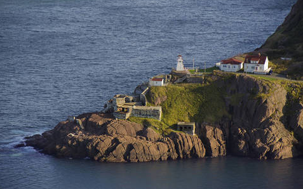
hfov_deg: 13.0
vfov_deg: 8.1
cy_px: 92
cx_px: 151
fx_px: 1334
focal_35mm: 162
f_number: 5.6
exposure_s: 1/125
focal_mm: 105
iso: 100
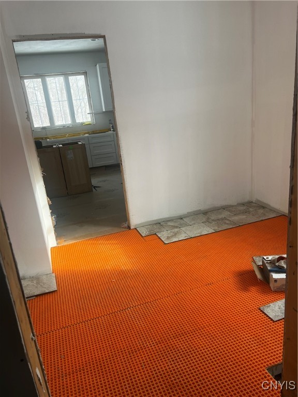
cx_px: 149
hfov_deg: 53.1
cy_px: 198
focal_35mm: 26
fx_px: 298
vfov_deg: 67.3
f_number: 1.5
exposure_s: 1/139
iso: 32
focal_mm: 5.7
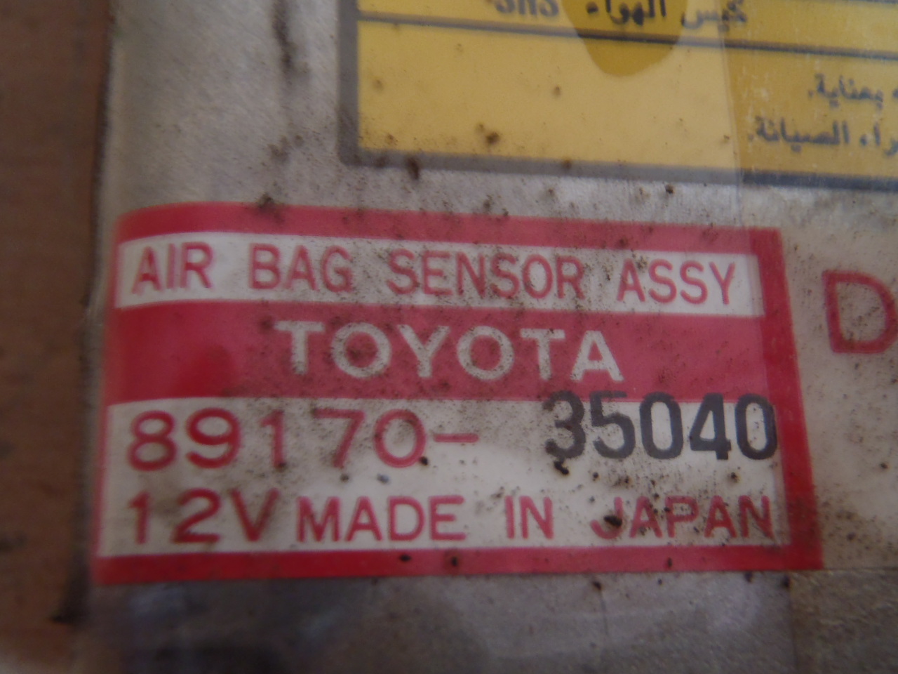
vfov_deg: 38.7
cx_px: 449
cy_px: 337
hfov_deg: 50.1
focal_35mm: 37
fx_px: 960
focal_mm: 6.64
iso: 320
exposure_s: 1/4
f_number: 4.7
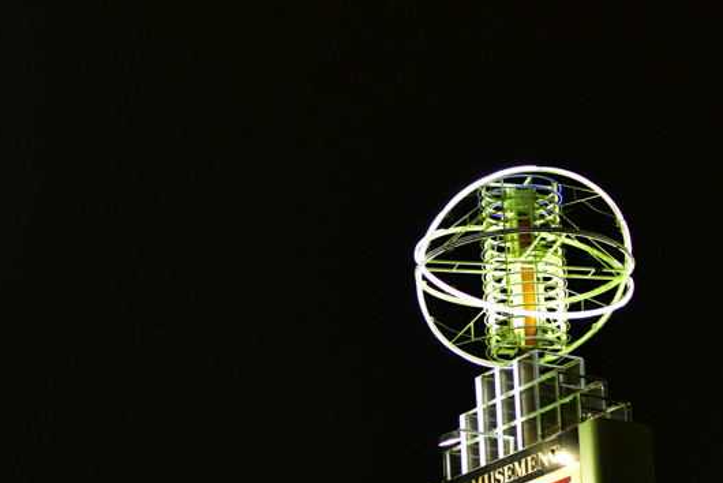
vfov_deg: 12.2
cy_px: 396
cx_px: 231
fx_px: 2250
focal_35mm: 112
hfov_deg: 18.2
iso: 320
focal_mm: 58
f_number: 2
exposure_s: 1/40
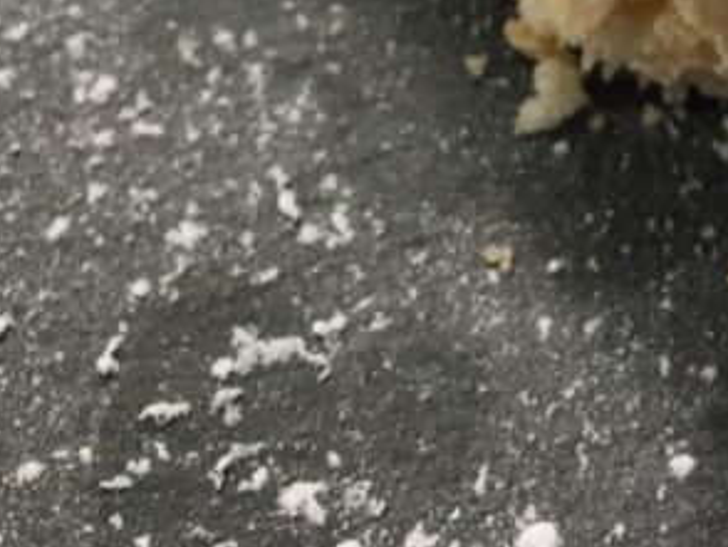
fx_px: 2126
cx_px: 753
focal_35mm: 101
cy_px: -361
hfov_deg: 18.8
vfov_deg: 13.5
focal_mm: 4.15
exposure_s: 1/33
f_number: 2.2
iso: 80
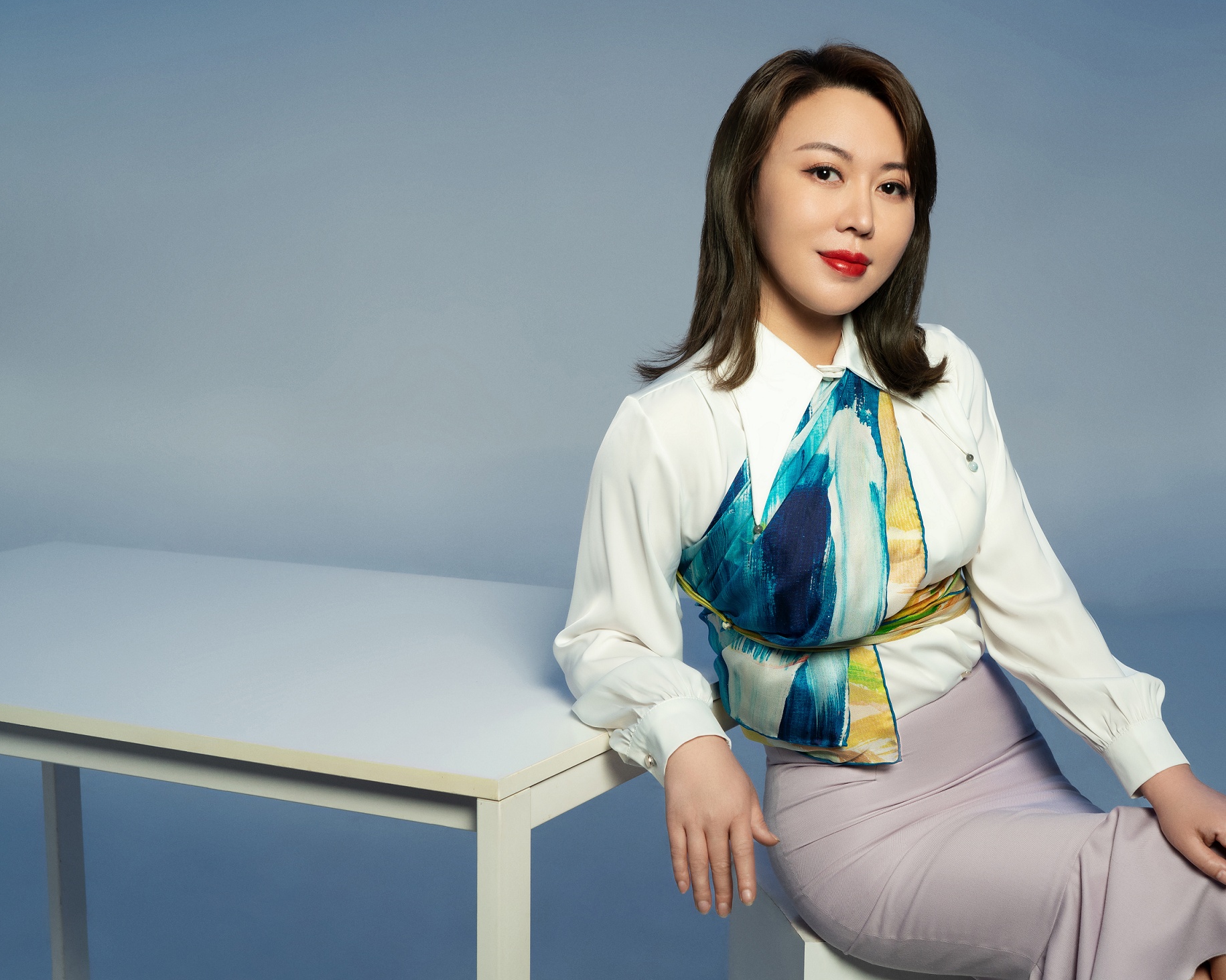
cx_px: 708
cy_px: 493
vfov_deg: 27.1
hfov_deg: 33.5
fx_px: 2032
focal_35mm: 56
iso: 250
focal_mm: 49
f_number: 8
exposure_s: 1/125
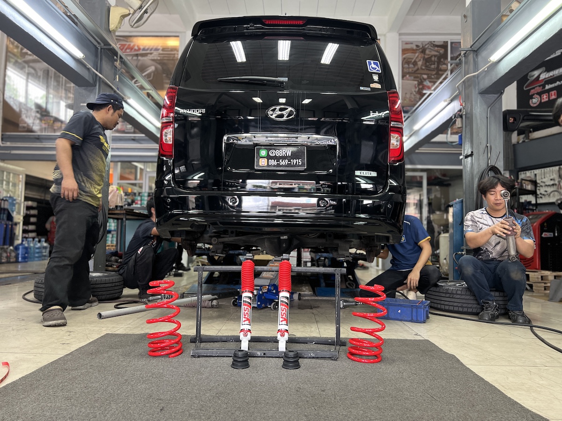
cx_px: 281
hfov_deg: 67.3
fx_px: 422
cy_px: 210
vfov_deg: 53.1
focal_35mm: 26
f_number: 1.5
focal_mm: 5.7
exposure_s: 1/50
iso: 160
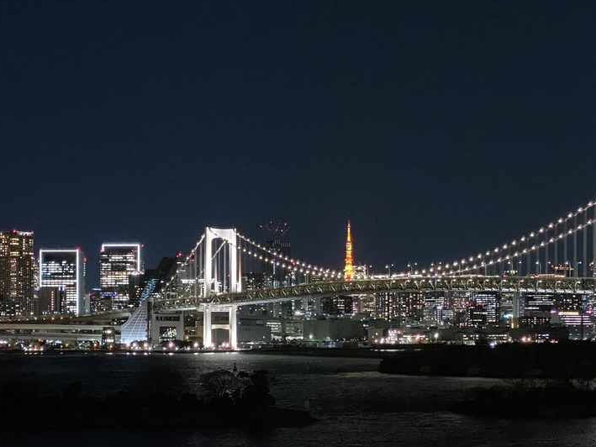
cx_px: 277
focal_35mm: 88
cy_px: 326
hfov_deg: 22.2
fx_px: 1515
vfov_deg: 16.7
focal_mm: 6
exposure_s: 1/17
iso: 1600
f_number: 2
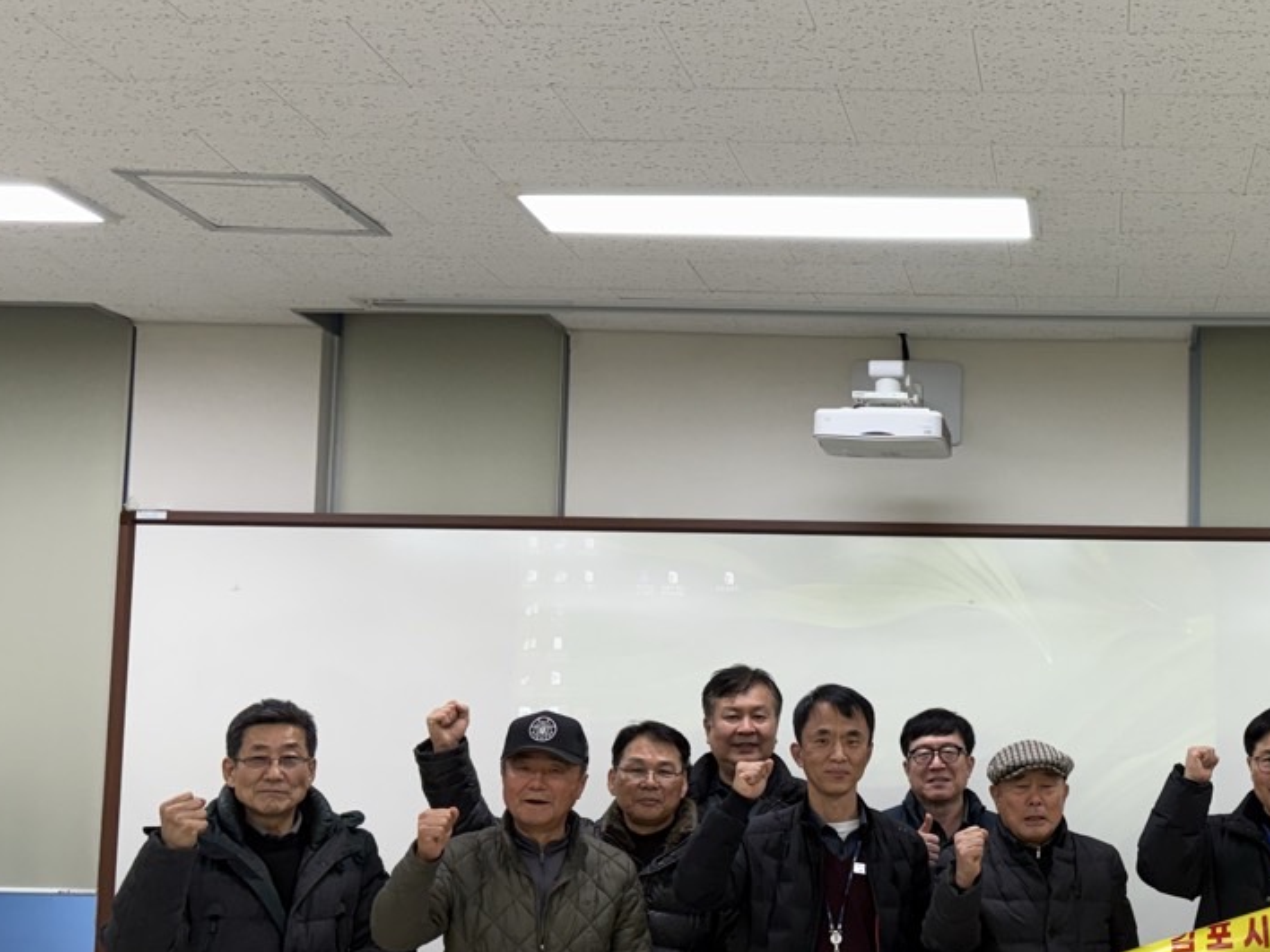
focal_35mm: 47
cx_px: 1096
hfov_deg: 38.2
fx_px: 1724
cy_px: 642
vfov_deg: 30.6
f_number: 1.6
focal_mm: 5.96
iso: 100
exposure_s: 1/120
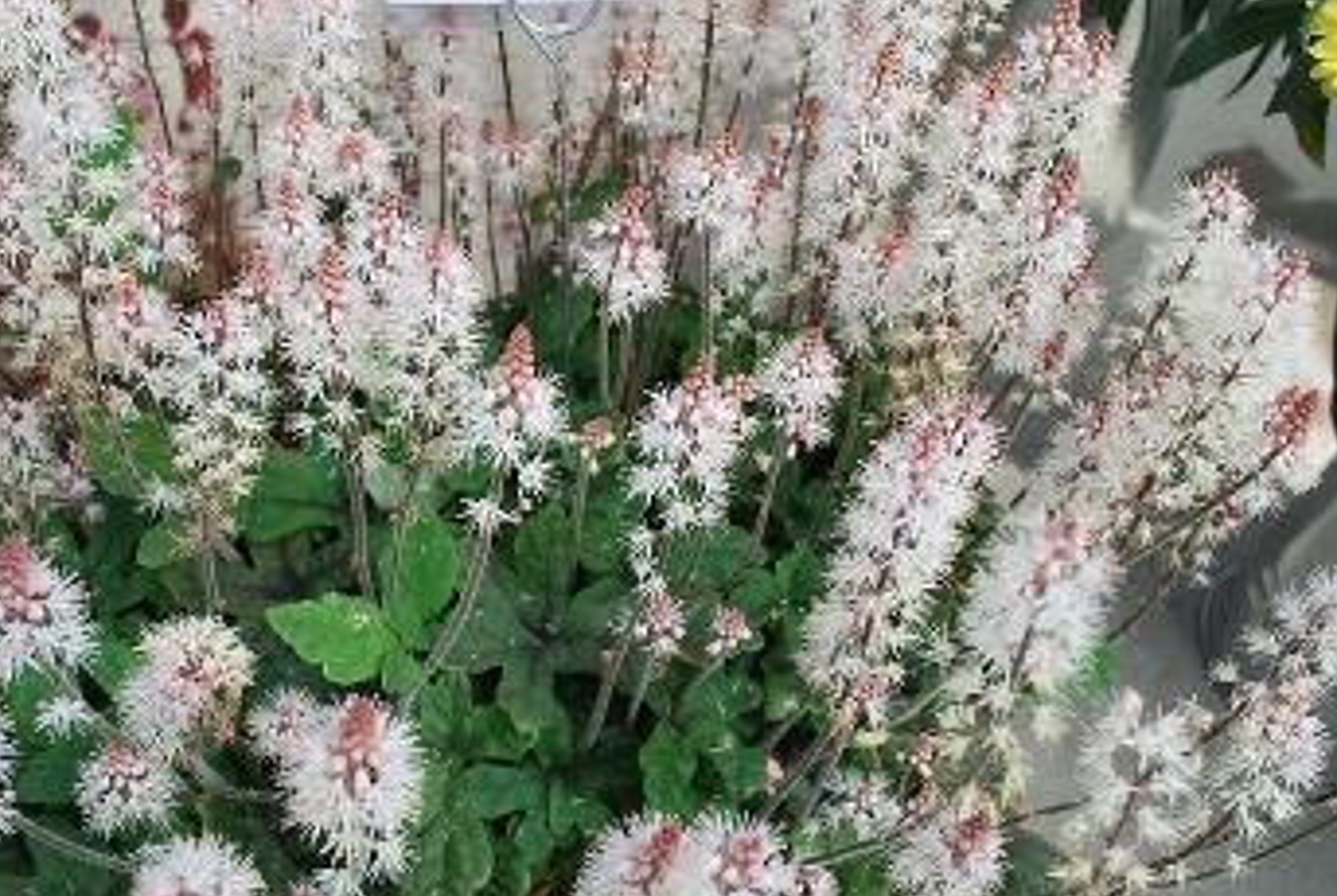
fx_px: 1563
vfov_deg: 32.0
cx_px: 577
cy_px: 429
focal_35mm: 42
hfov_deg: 46.2
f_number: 8
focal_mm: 24
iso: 100
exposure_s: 1/80
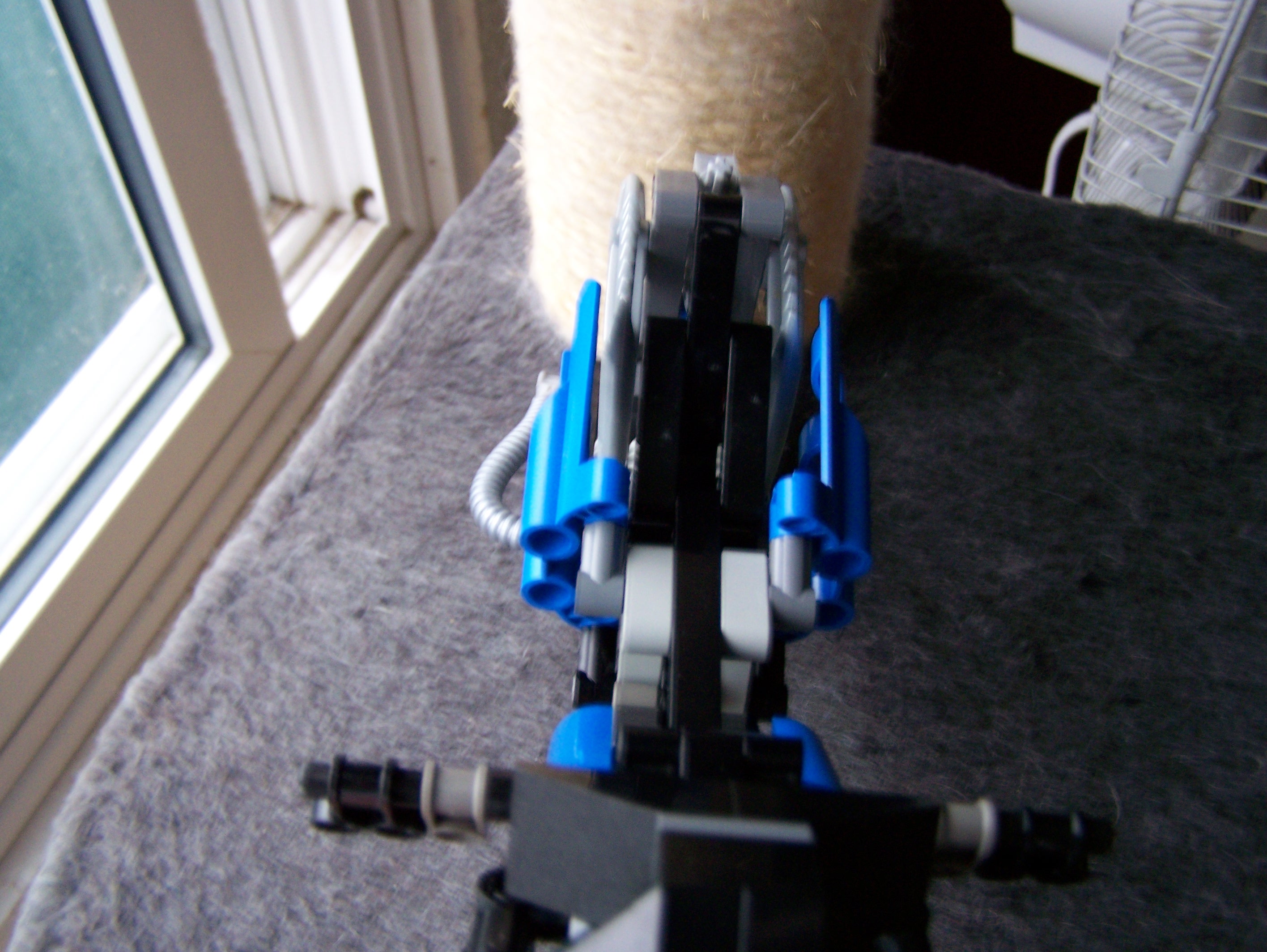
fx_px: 1392
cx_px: 634
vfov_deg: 37.8
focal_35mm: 38
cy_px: 476
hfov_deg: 48.9
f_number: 2.8
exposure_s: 1/8
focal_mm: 6.3
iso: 160
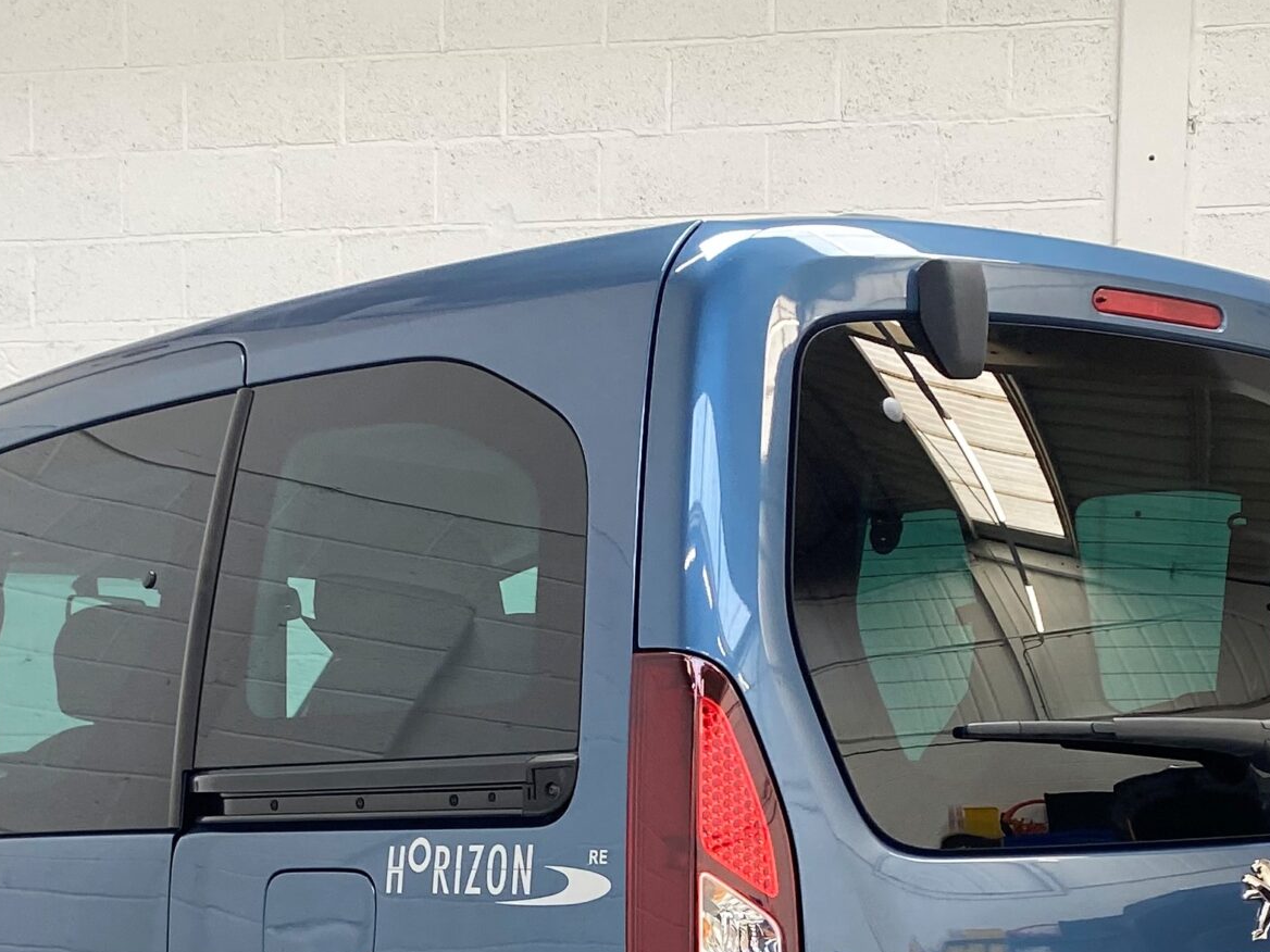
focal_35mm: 57
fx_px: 2091
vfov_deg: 24.4
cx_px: 617
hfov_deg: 33.8
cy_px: 960
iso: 64
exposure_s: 1/100
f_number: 1.8
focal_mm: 4.25
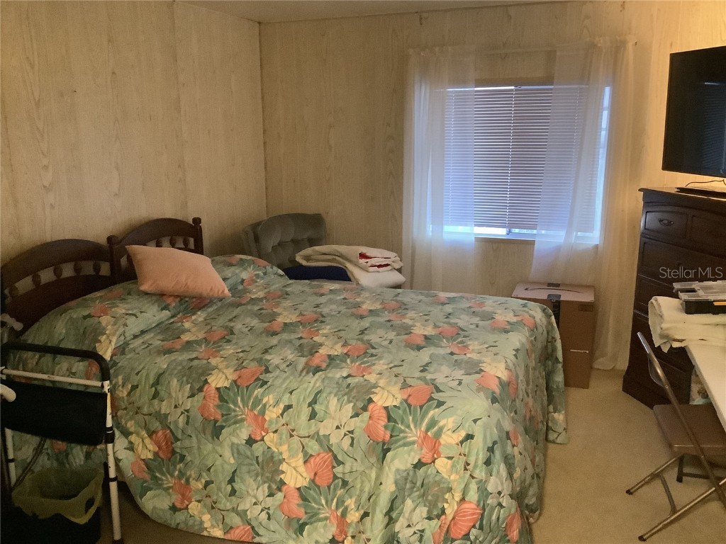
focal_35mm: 31
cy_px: 272
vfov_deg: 45.4
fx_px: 650
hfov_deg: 58.4
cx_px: 363
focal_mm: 3.3
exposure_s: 1/30
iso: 640
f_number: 2.4
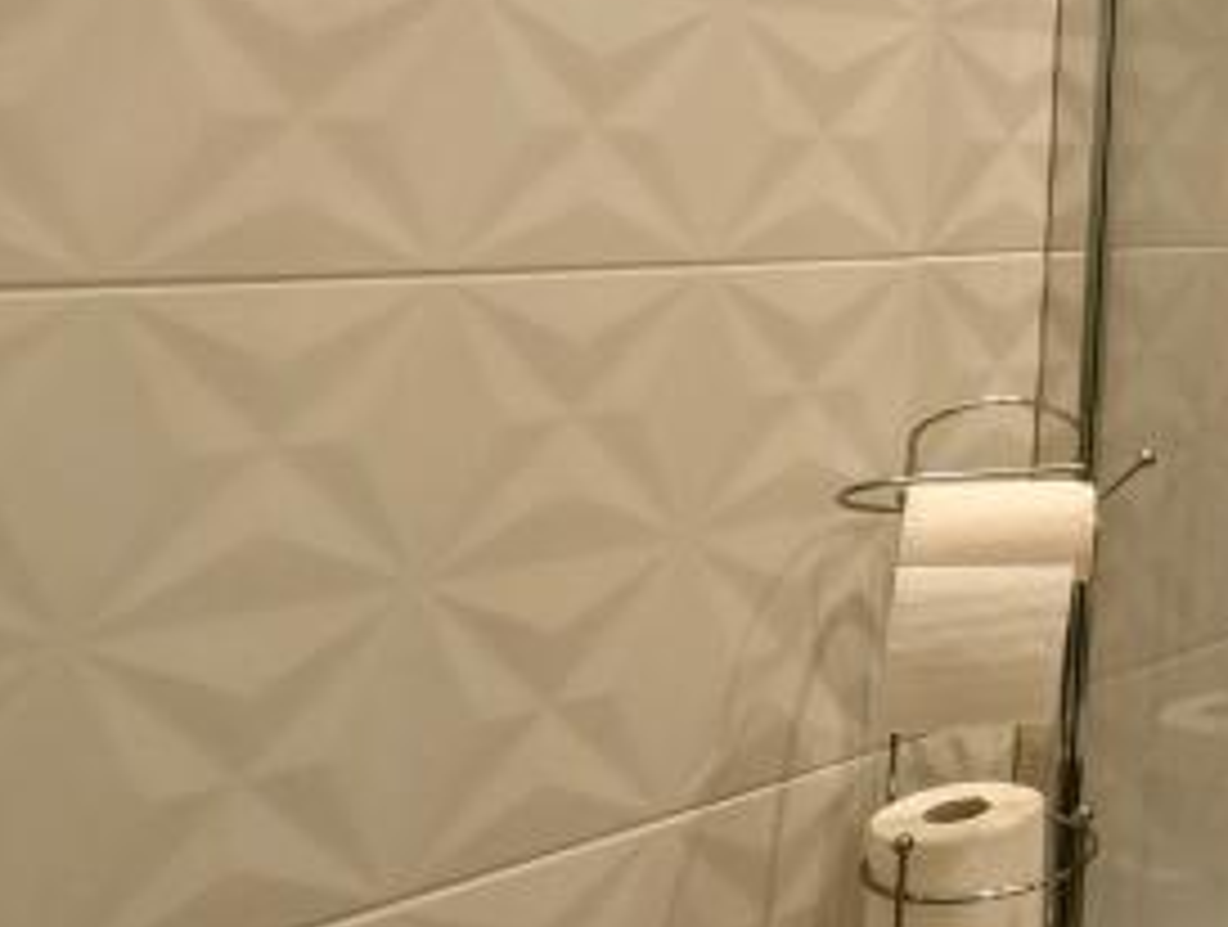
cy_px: 7
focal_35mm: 45
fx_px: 1600
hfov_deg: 30.0
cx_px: 1718
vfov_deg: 30.1
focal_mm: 2.23
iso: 50
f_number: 1.95
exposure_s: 1/16.7
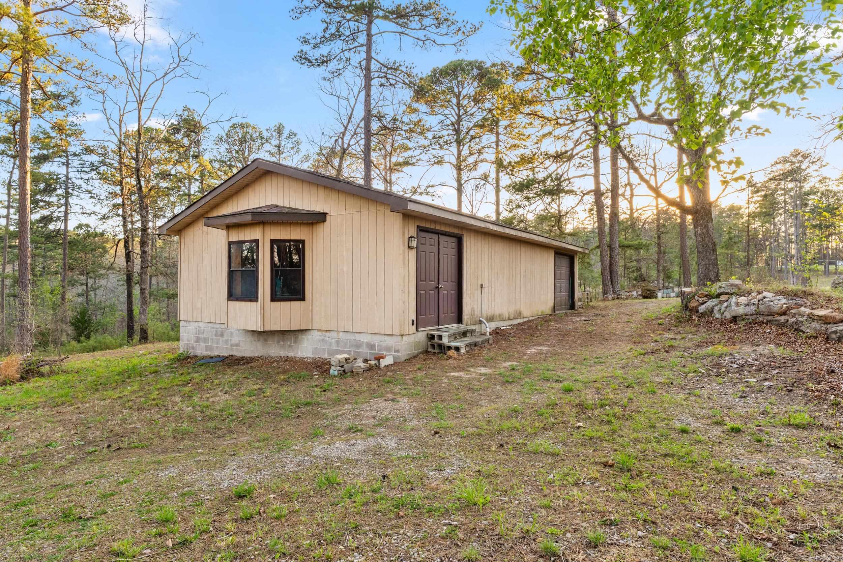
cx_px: 422
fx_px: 481
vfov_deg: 60.6
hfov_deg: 82.4
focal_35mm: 21
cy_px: 281
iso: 250
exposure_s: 1/60
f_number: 9
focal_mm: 13.7
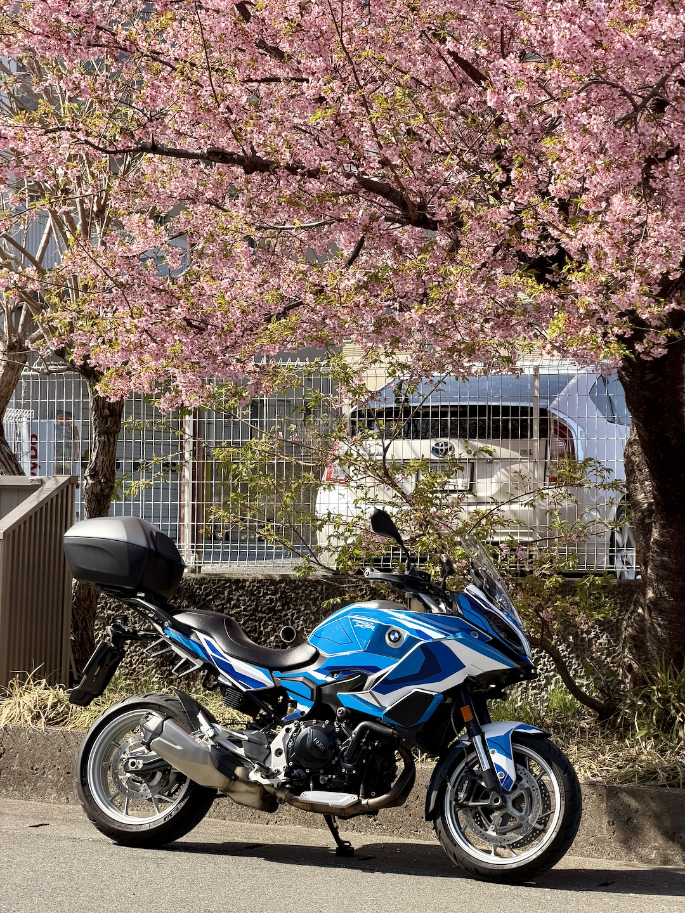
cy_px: 456
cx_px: 342
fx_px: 2638
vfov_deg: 19.6
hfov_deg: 14.8
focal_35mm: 100
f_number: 2.8
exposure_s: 1/569
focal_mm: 16.89
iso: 50
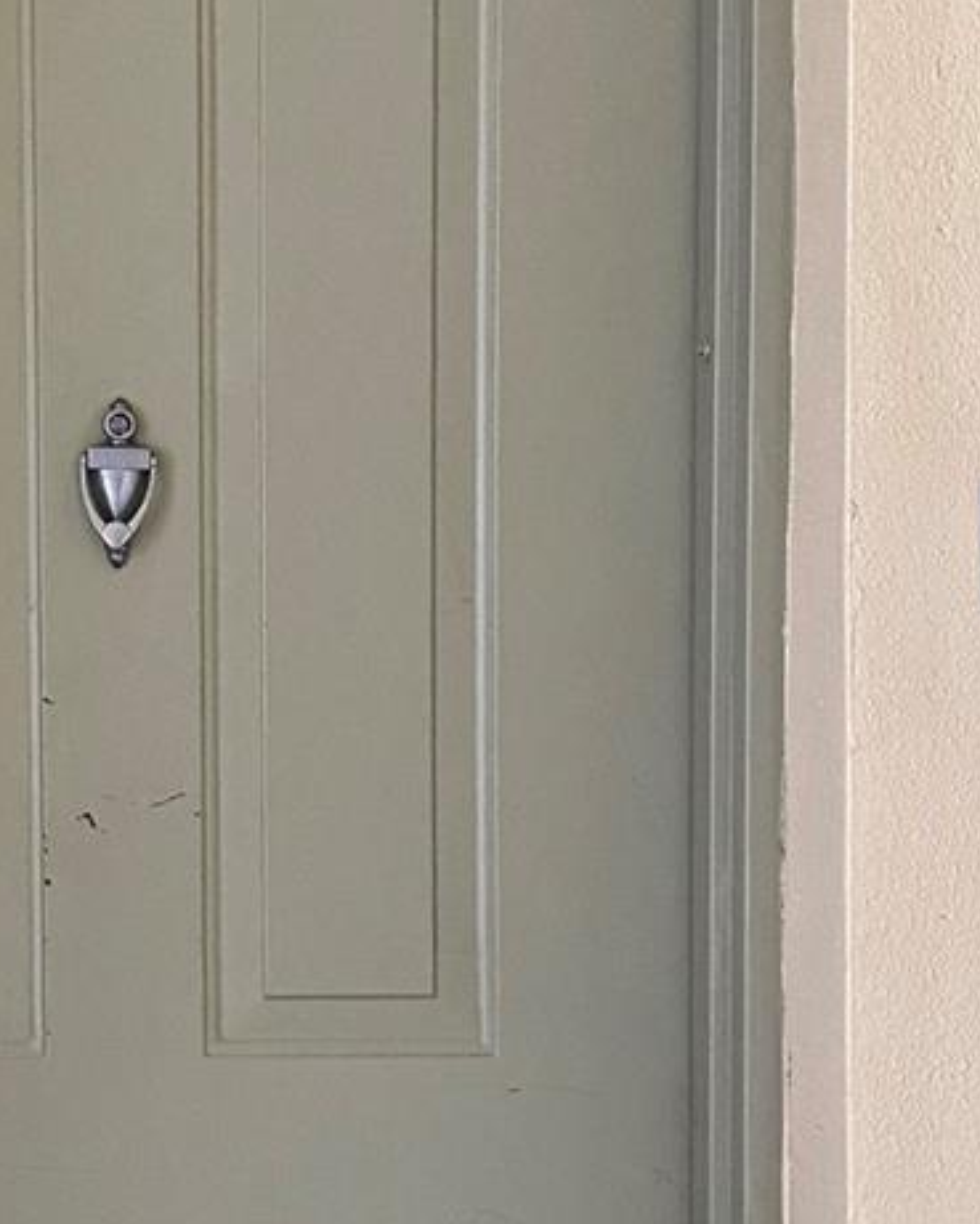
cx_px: 149
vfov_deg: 28.7
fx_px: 2392
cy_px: 696
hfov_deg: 22.7
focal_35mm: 66
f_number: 1.8
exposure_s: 1/40
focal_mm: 4.25
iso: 400
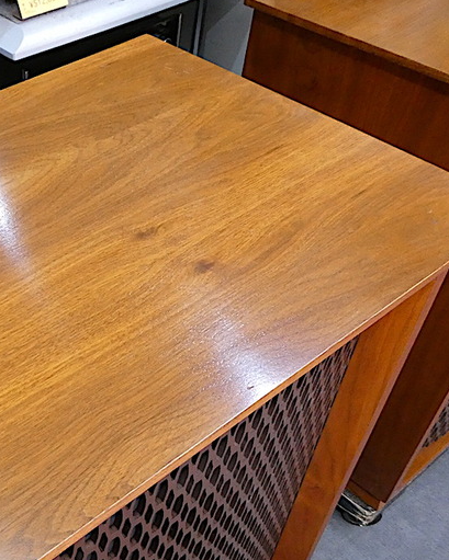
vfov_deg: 41.5
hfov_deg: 32.4
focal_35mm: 44
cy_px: 373
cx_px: 42
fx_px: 731
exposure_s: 1/60
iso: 640
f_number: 3.3
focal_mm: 4.3
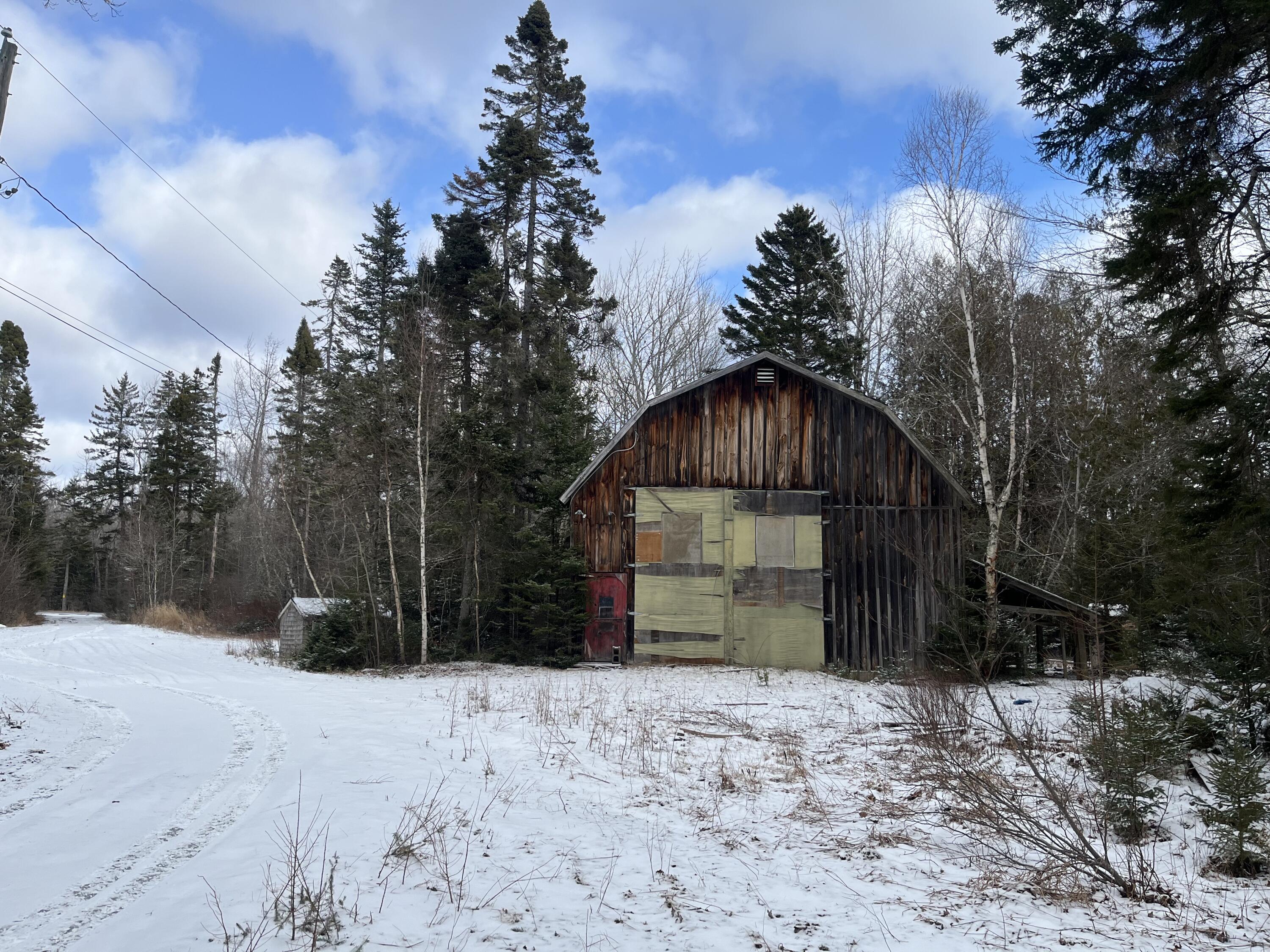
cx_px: 635
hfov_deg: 67.3
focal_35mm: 26
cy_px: 476
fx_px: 954
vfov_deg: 53.1
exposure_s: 1/2268
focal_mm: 5.1
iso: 50
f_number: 1.6
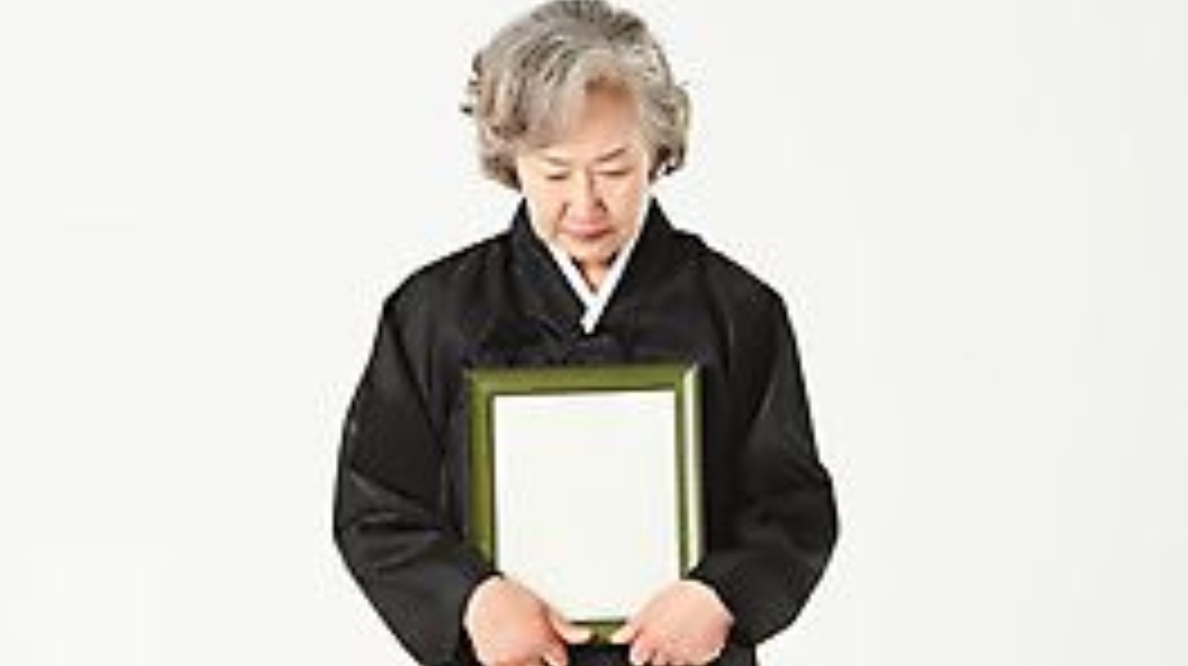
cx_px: 592
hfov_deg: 13.3
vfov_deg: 7.4
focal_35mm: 162
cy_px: 706
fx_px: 5099
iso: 100
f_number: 11
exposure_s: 1/125
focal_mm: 102
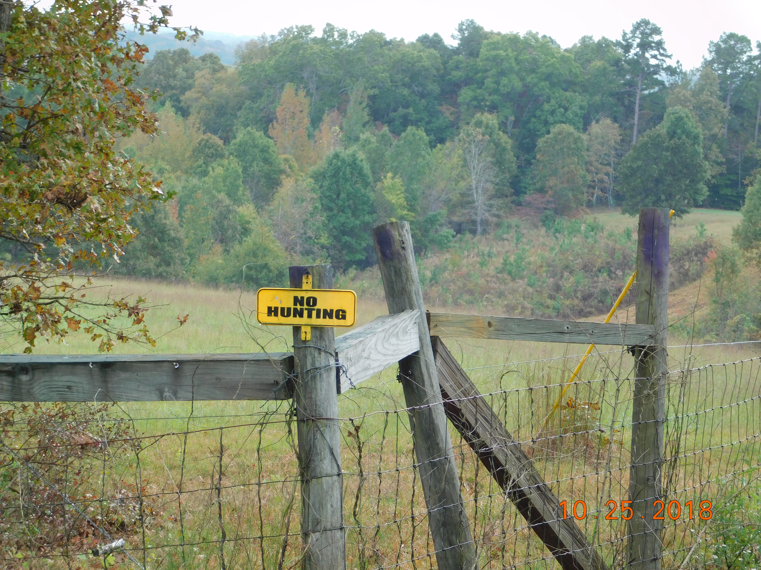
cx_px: 380
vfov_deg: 10.0
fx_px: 3254
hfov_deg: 13.3
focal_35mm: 148
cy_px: 285
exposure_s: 1/40
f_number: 5.1
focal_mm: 26.3
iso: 125
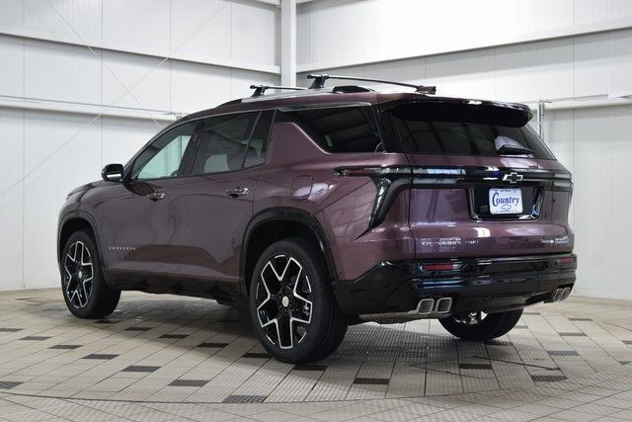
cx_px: 316
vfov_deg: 25.1
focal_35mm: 54
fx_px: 948
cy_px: 211
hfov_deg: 36.9
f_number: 6.3
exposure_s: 1/15
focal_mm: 36
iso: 450
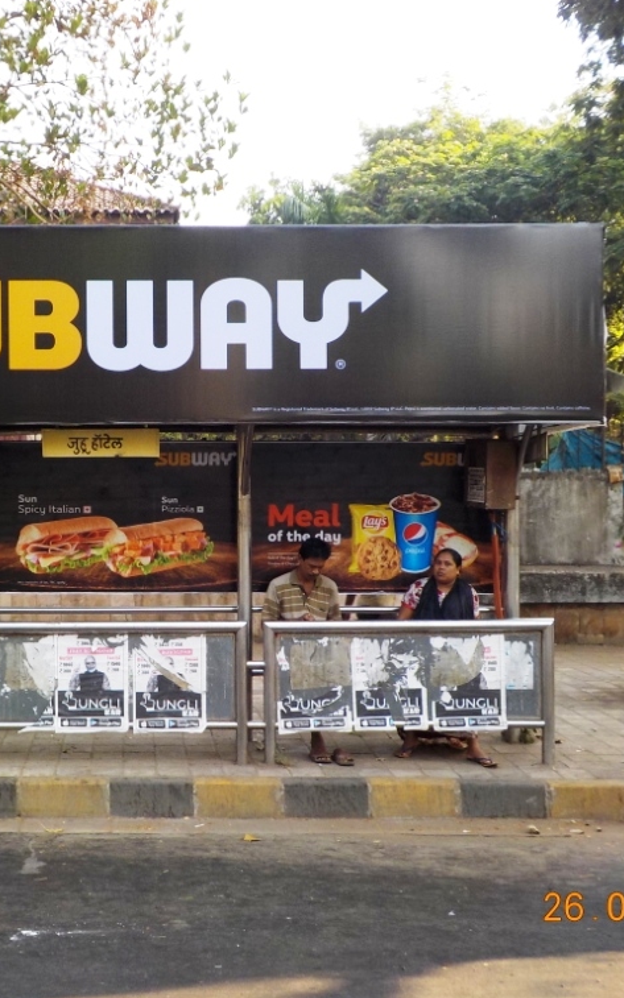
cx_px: 139
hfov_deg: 29.3
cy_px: 505
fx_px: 1170
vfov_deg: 46.2
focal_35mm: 43
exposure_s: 1/125
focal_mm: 4.1
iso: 125
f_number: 3.3
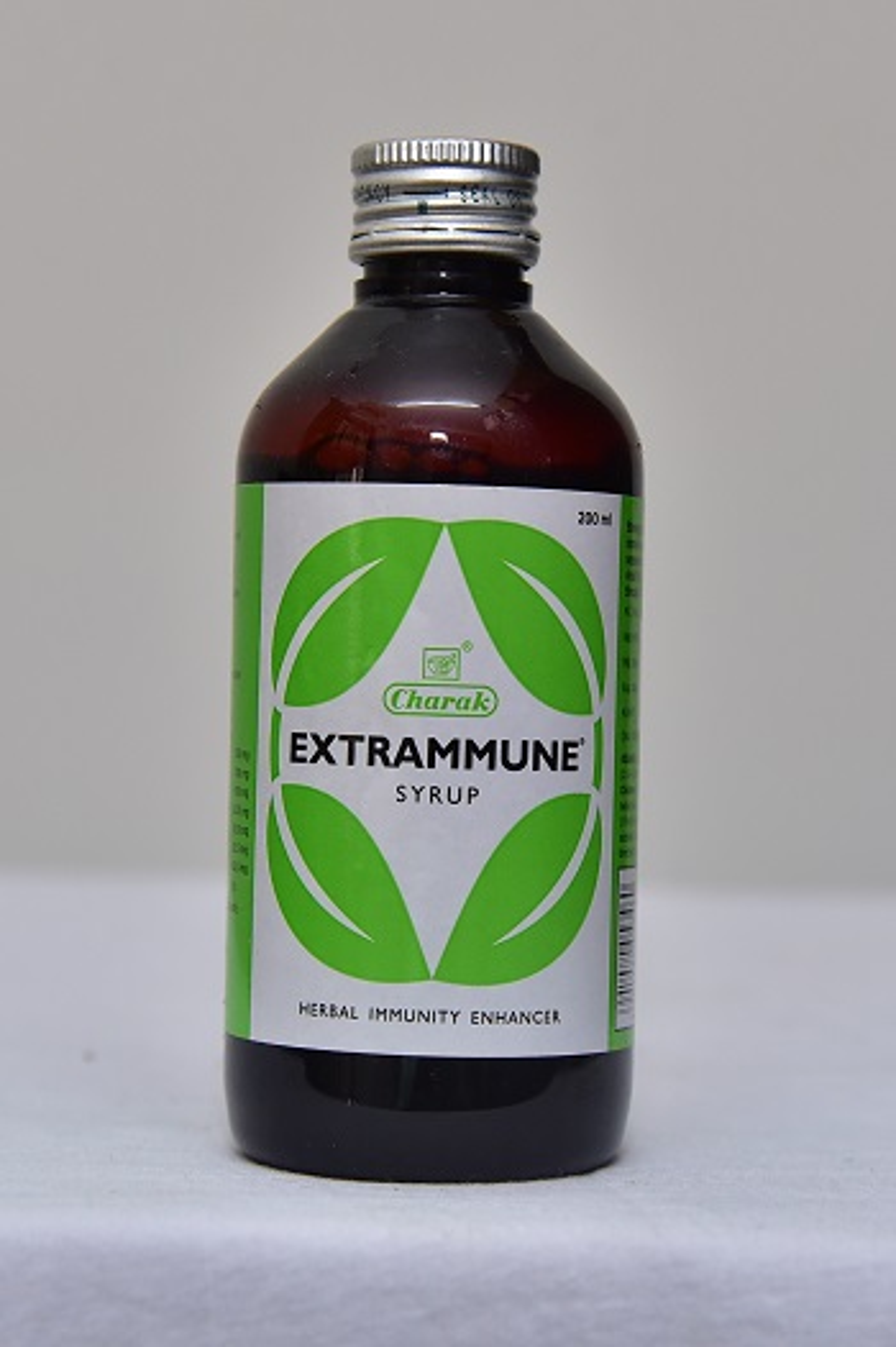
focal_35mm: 75
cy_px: 674
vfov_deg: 27.0
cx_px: 448
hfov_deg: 18.2
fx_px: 2803
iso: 1600
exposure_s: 1/160
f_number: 5.6
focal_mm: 75
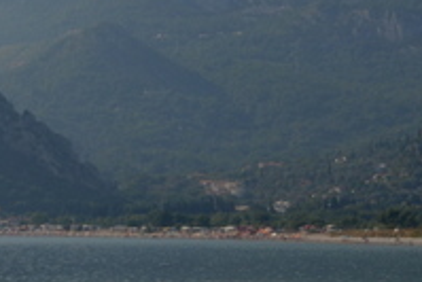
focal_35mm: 181
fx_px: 2123
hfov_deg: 11.1
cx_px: -140
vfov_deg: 7.6
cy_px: -13
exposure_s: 1/320
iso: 100
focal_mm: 30
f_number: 9
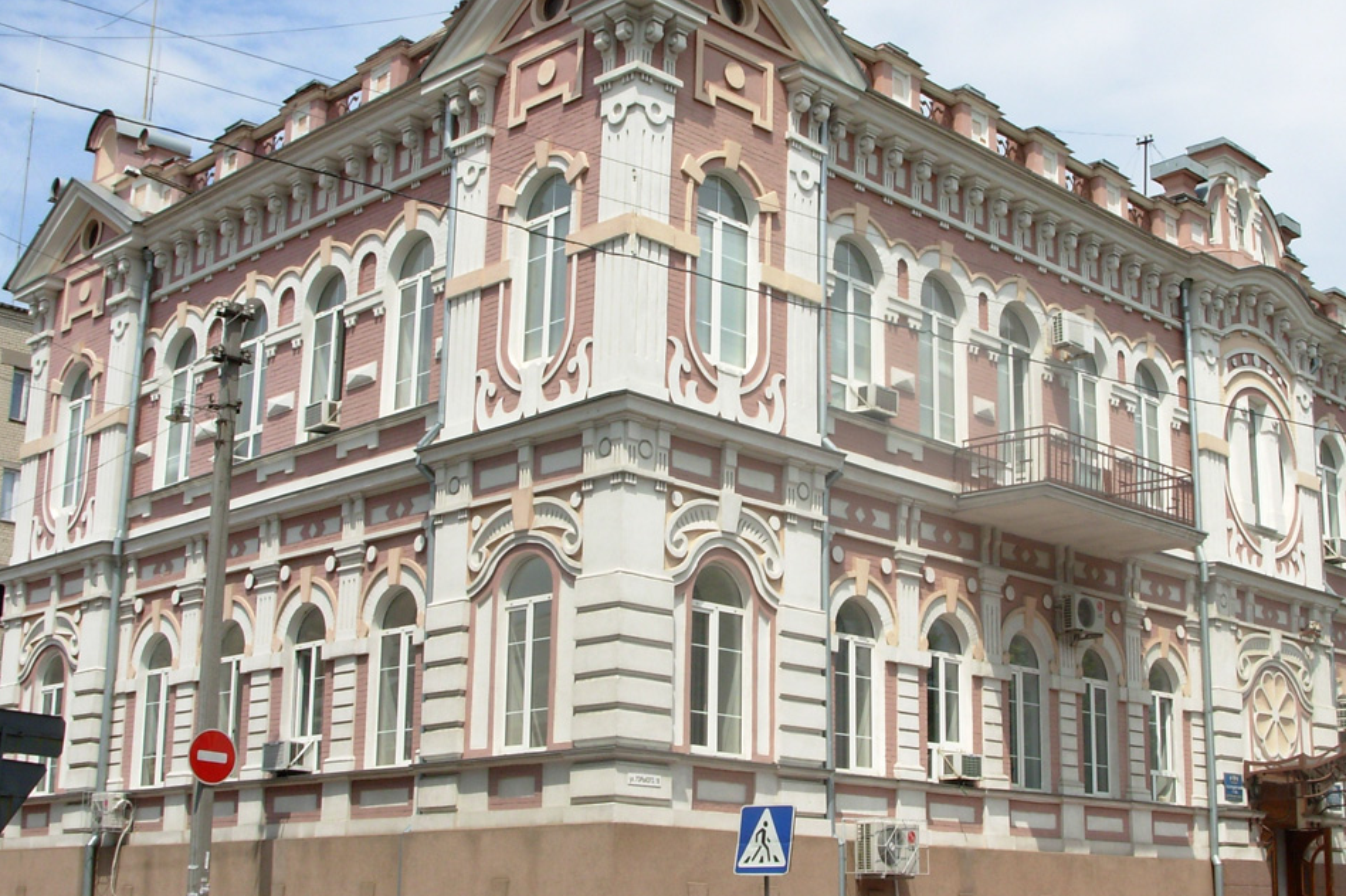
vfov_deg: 27.0
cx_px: 835
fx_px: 1869
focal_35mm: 50
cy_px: 466
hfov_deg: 39.4
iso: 50
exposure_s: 1/683
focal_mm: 6.3
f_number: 4.9
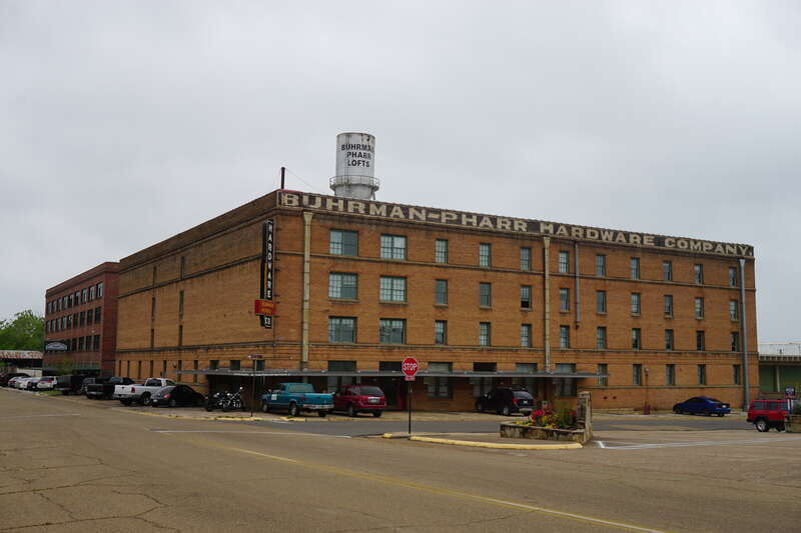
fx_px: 834
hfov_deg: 51.3
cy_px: 266
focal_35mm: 38
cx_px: 400
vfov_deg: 35.5
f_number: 9
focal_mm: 25
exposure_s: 1/100
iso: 100
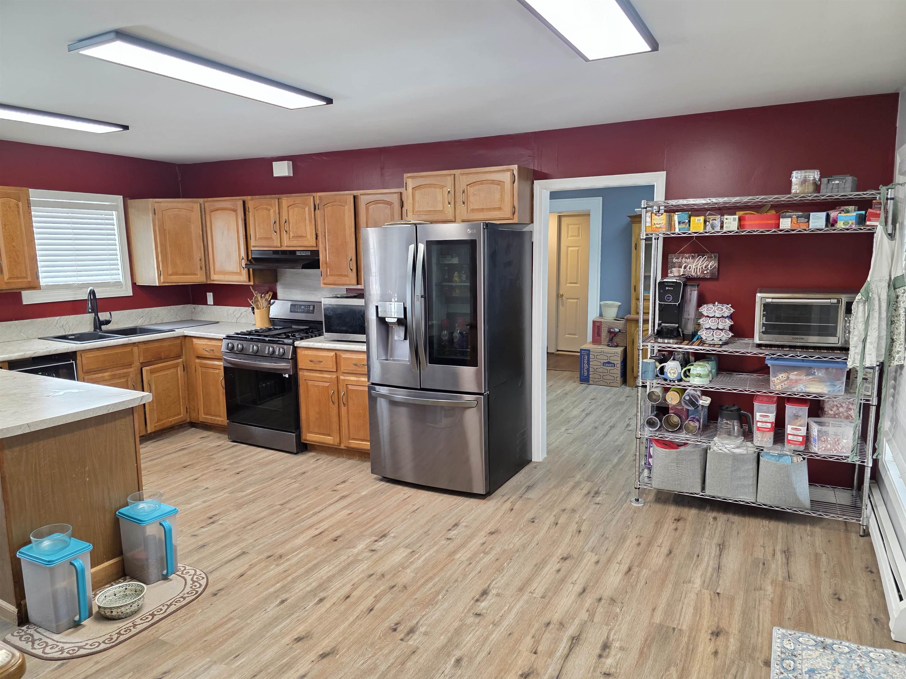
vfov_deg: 58.9
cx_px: 453
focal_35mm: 23
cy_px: 340
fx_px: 602
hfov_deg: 73.9
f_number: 1.7
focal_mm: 6.3
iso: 320
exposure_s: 1/120
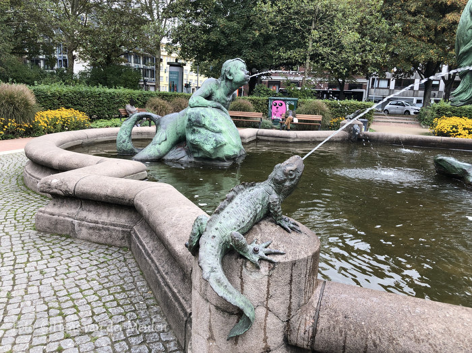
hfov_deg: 63.5
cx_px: 236
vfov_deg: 49.7
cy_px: 176
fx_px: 382
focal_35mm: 28
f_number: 1.8
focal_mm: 3.99
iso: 20
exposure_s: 1/197
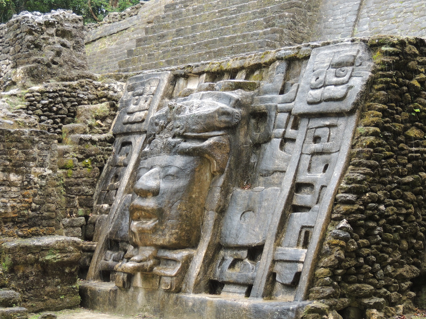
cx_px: 213
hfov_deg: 26.0
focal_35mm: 75
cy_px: 160
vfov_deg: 19.6
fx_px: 923
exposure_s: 1/100
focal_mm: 13.3
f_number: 3.9
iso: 220
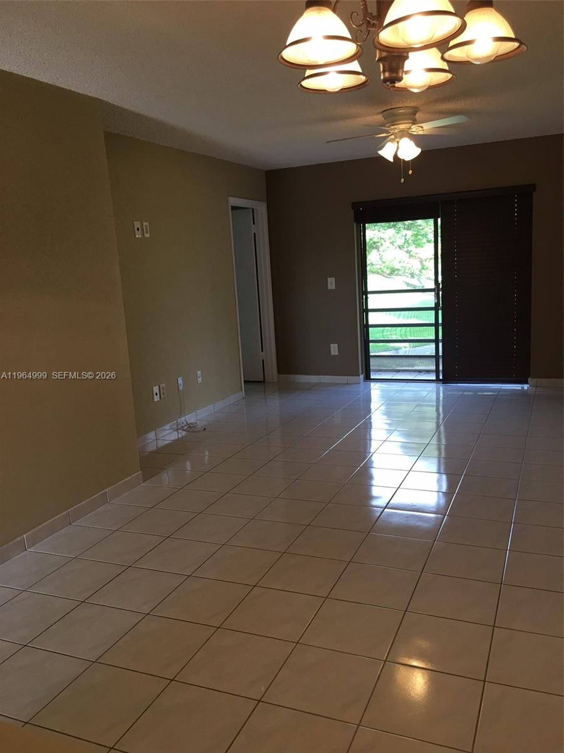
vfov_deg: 61.7
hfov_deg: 48.2
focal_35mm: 29
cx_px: 282
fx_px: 630
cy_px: 376
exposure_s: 1/30
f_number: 2.2
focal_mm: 4.15
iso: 32
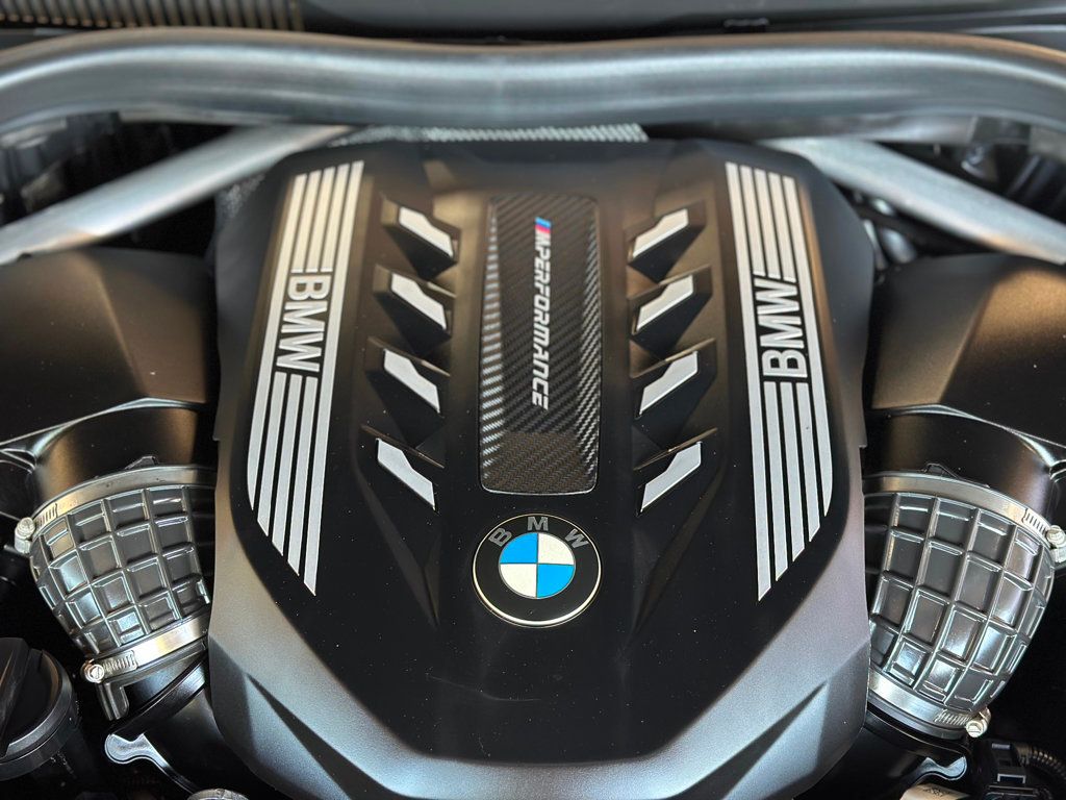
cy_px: 400
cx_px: 533
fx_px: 1478
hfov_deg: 39.7
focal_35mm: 48
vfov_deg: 30.3
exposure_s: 1/40
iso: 250
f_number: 1.78
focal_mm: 6.86
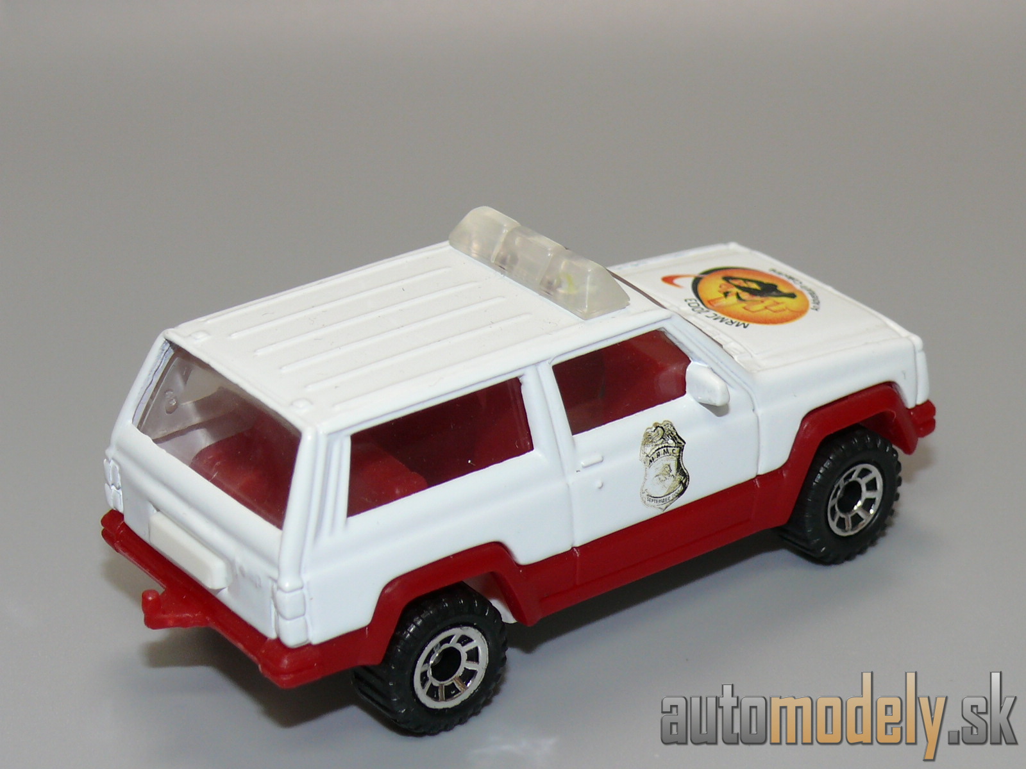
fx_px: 3053
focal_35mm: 103
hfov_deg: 19.1
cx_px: 513
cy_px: 384
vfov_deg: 14.4
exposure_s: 1/30
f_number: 4
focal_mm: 13.4
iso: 100
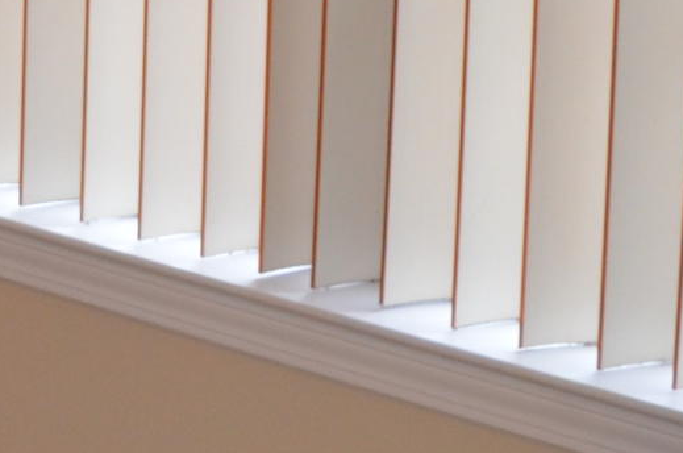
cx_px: -600
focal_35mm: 156
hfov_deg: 12.0
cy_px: -564
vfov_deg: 8.2
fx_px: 2954
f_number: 3.5
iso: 720
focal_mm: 18
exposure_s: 1/60
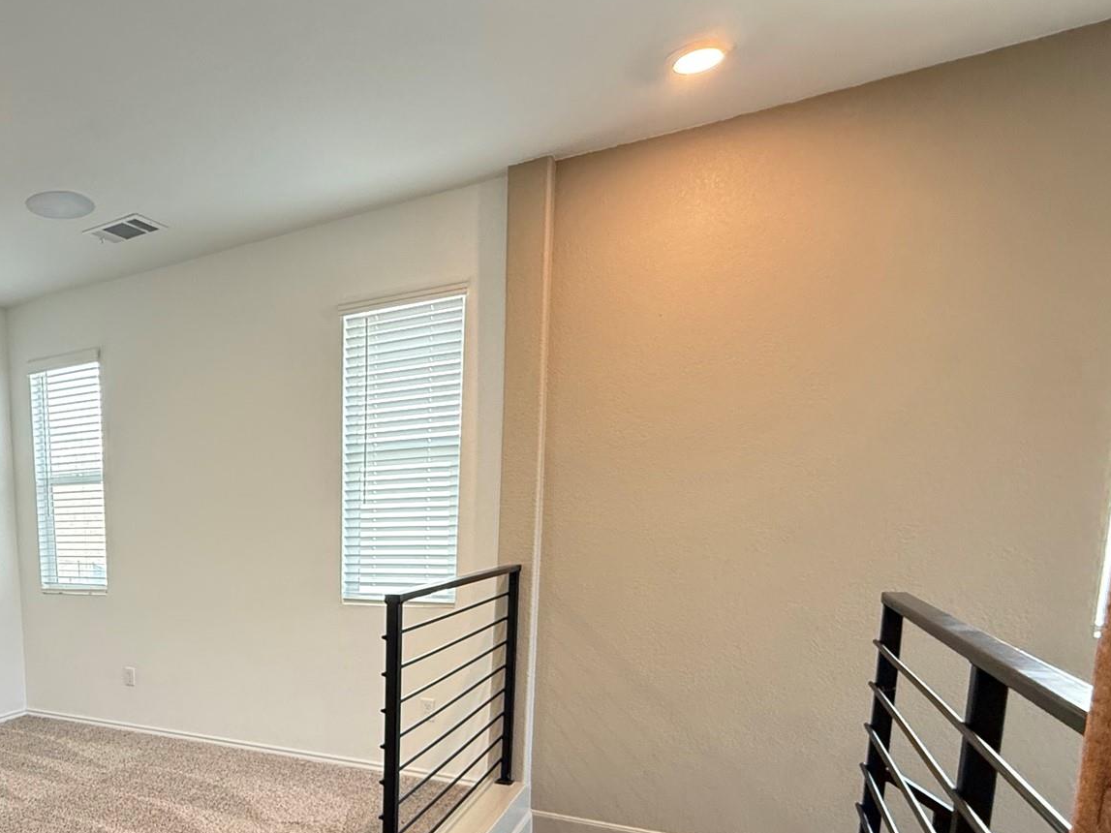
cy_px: 638
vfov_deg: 52.1
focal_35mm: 25
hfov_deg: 62.0
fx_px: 802
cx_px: 183
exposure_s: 1/60
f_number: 2.2
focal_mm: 2.22
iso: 500
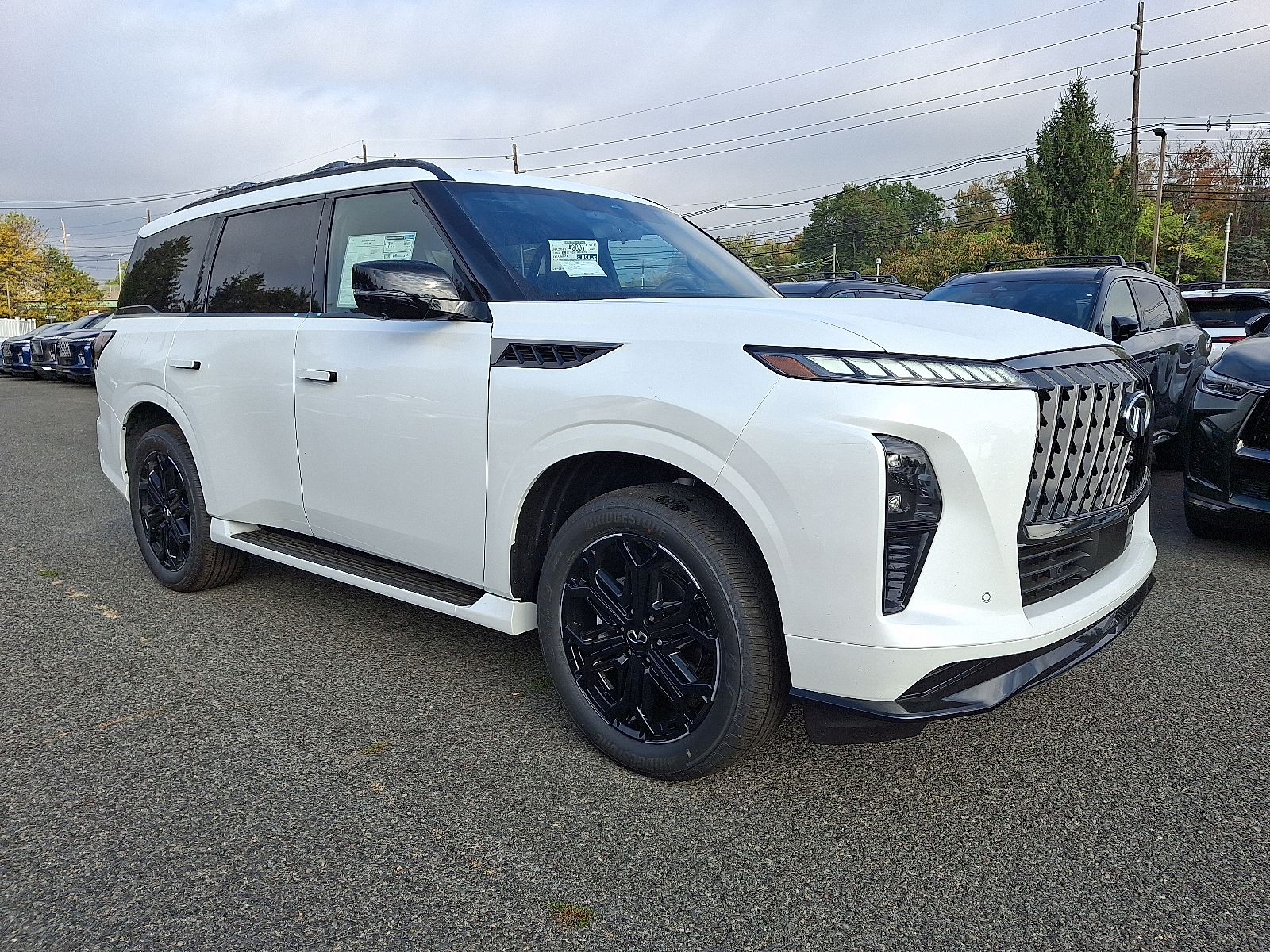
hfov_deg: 69.4
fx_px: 917
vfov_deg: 54.9
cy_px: 476
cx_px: 635
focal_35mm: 25
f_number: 1.8
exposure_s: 1/769
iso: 25
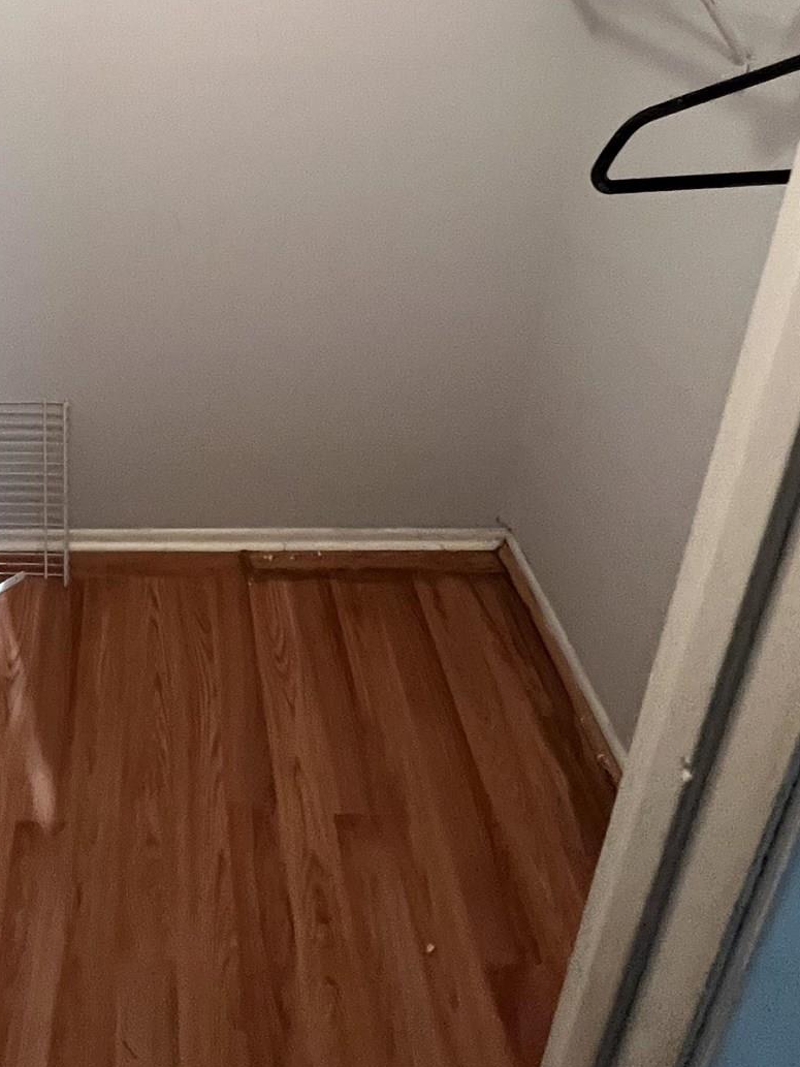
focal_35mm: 29
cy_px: 228
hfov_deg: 44.6
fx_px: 893
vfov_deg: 57.5
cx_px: 105
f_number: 1.8
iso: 500
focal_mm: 1.57
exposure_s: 1/60
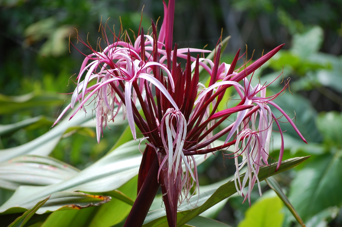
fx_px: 1708
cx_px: 171
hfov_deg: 11.4
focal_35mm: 180
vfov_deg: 7.6
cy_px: 114
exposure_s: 1/500
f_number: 5.6
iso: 250
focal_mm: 120
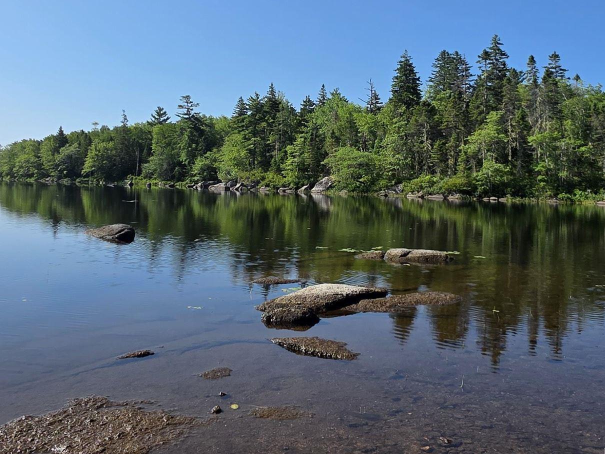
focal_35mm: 33
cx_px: 288
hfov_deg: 55.3
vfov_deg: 42.2
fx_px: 577
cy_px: 142
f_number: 1.9
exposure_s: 1/2327
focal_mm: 2.2
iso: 40
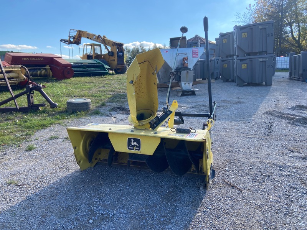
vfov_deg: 53.1
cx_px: 154
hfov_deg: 67.3
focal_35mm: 26
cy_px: 115
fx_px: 231
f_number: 1.8
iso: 32
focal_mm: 4.25
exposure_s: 1/858
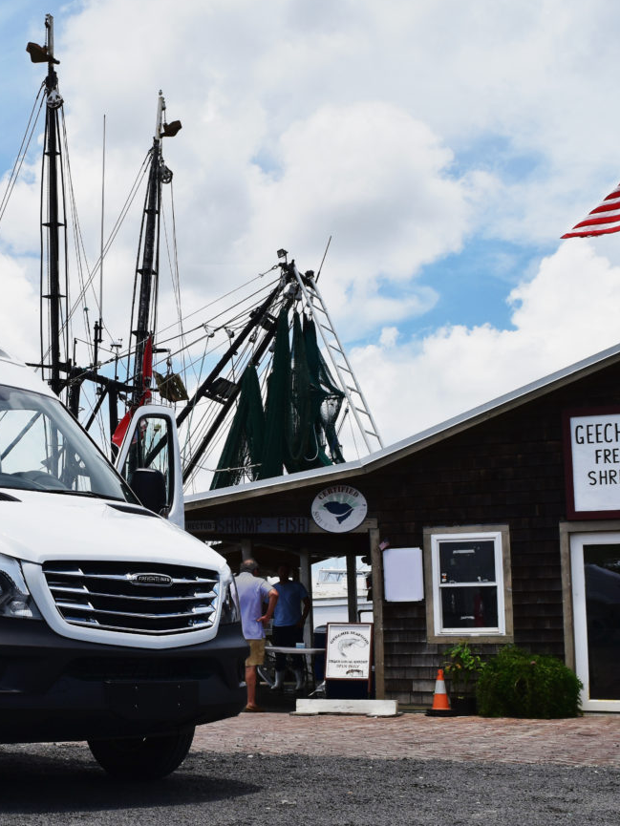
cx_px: 57
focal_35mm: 54
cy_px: 463
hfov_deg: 26.1
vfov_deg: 35.5
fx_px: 1289
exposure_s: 1/500
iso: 200
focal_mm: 20
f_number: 11
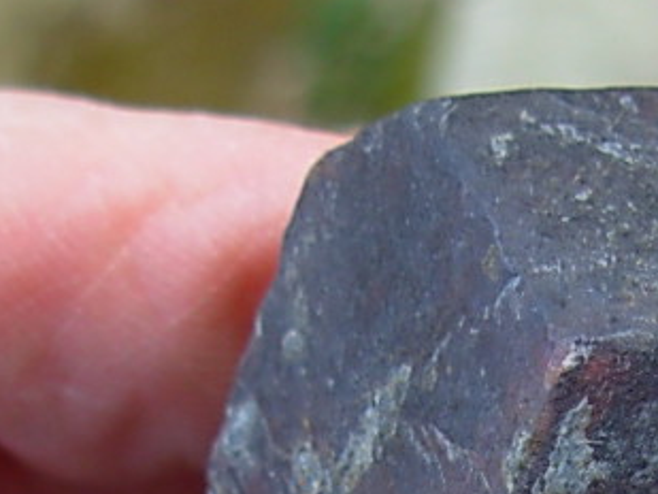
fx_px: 2396
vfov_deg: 11.4
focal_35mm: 126
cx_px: 660
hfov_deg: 15.4
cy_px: 656
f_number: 2.9
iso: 50
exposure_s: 1/157
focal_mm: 6.3
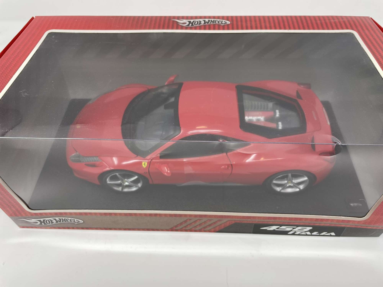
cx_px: 192
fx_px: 288
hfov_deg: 67.3
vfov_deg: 53.1
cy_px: 144
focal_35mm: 26
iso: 32
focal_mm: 4.2
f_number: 1.6
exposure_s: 1/179
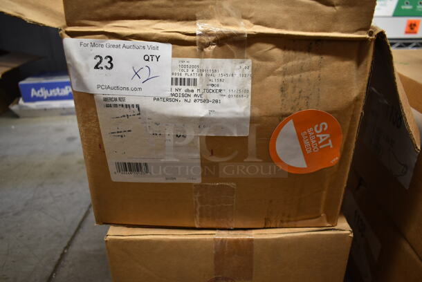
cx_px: 211
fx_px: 317
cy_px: 141
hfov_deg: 67.3
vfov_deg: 48.0
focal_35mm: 27
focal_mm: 18
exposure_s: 1/30
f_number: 3.5
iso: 450
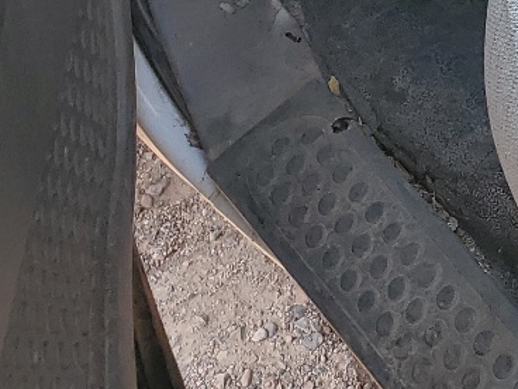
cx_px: 911
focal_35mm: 113
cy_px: -252
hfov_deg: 15.2
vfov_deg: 12.3
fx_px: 1691
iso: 50
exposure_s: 1/476
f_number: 1.5
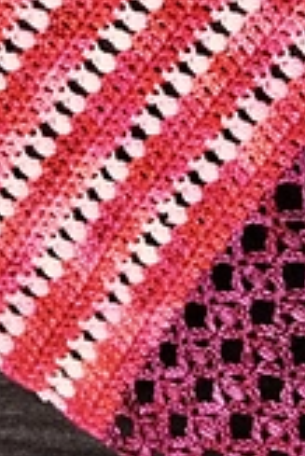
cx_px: 136
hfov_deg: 5.5
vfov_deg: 8.1
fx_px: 3183
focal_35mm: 251
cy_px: -39
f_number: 4
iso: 1250
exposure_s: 1/125
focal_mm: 42.9
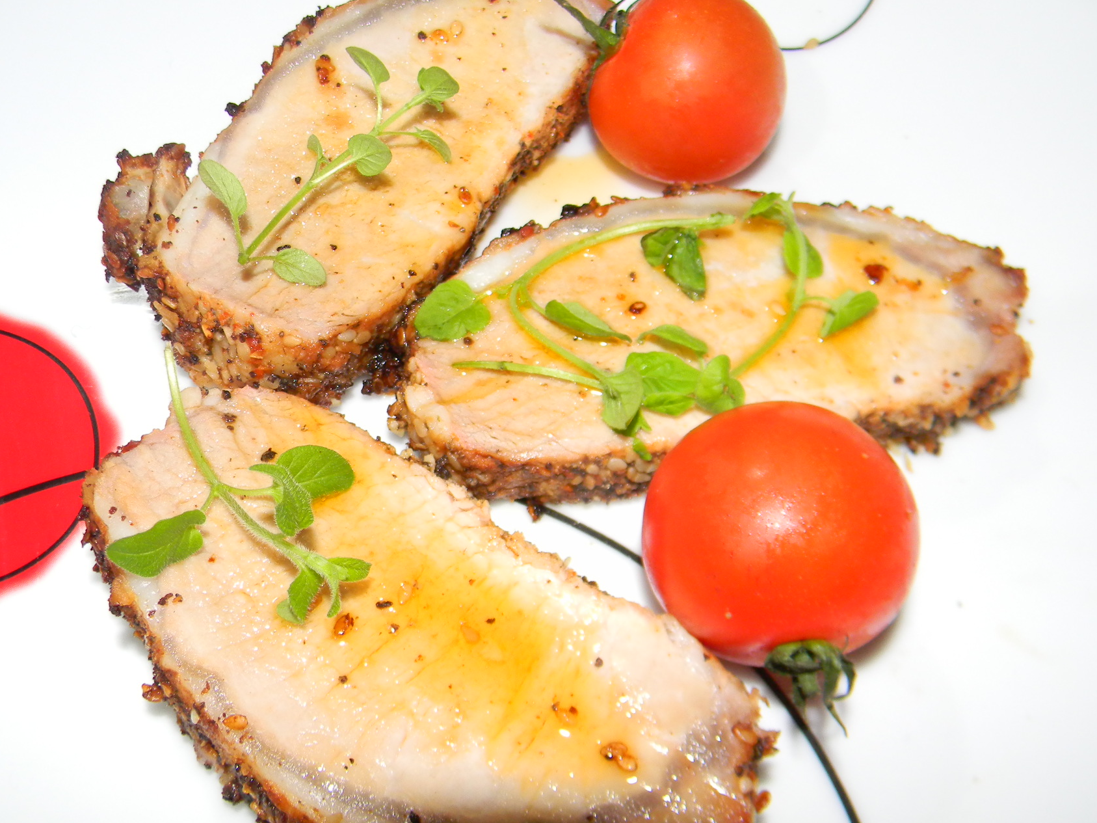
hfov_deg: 53.9
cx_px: 522
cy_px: 451
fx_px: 1077
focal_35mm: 34
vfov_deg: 41.7
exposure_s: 1/26
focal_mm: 5
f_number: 3.5
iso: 200
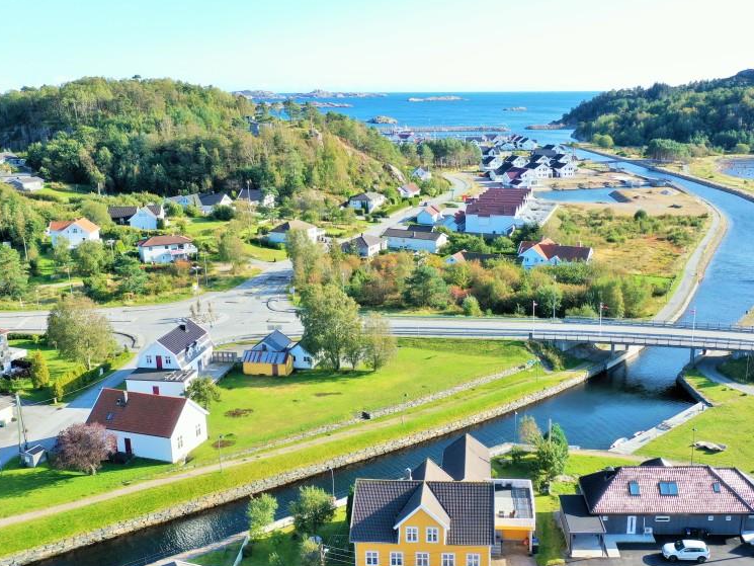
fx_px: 806
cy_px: 307
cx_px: 430
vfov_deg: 38.6
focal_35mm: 37
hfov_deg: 50.0
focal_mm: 10.26
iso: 100
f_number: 5
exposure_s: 1/240
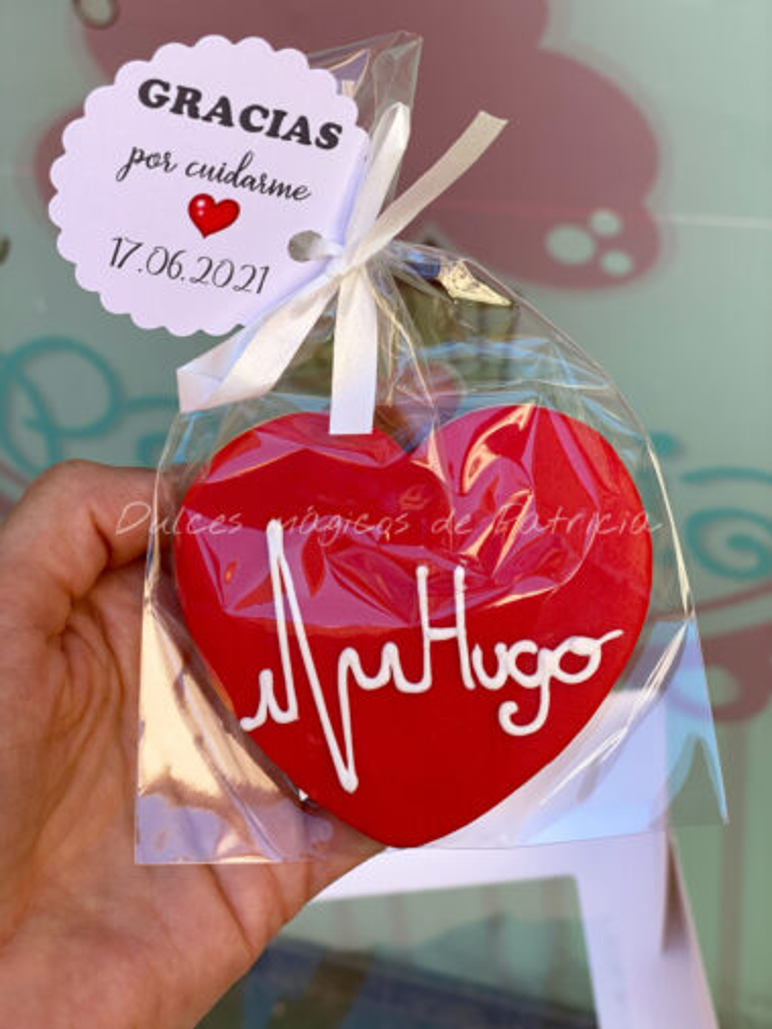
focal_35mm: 52
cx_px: 386
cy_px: 514
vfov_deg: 36.8
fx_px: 1546
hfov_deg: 28.0
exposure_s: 1/157
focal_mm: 6
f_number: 2
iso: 20
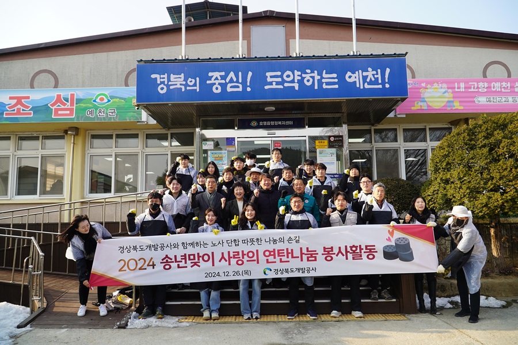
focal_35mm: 27
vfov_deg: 47.9
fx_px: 388
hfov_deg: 67.4
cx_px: 259
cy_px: 172
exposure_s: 1/200
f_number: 5
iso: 100
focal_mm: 18
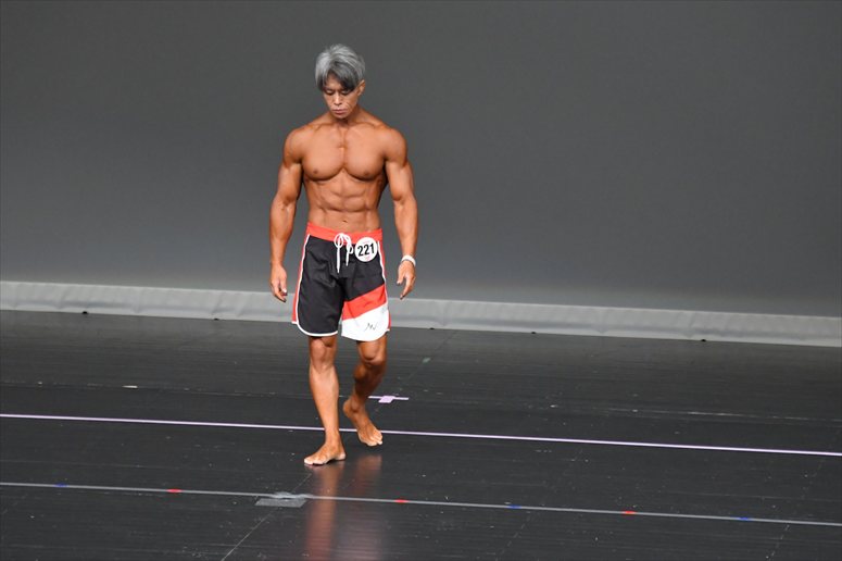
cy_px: 280
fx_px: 7364
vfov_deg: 4.4
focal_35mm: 315
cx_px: 421
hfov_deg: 6.5
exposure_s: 1/400
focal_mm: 210
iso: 5000
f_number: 5.6
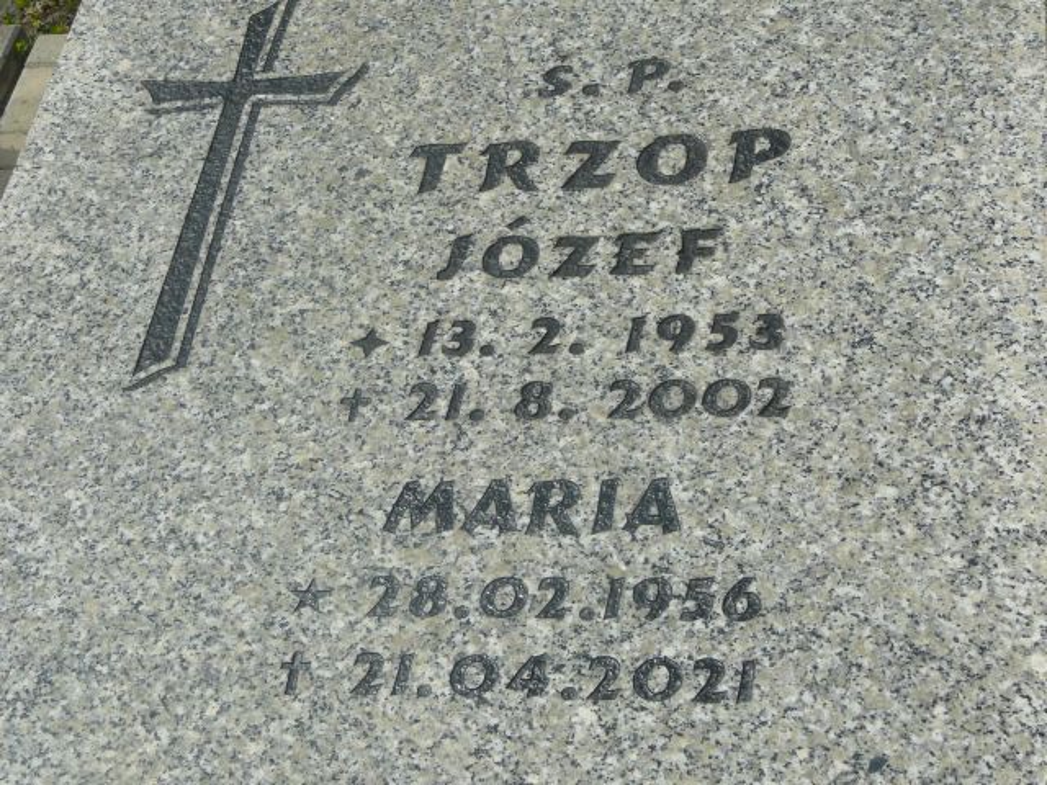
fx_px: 1966
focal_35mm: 65
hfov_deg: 29.8
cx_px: 524
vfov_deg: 22.6
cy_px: 392
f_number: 6.3
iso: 80
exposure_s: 1/500
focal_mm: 9.7
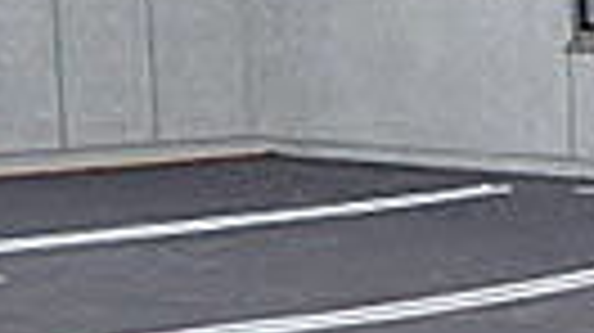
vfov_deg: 9.1
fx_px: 2077
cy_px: 292
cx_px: 986
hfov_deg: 14.7
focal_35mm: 132
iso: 200
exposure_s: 1/30
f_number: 2
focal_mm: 4.5
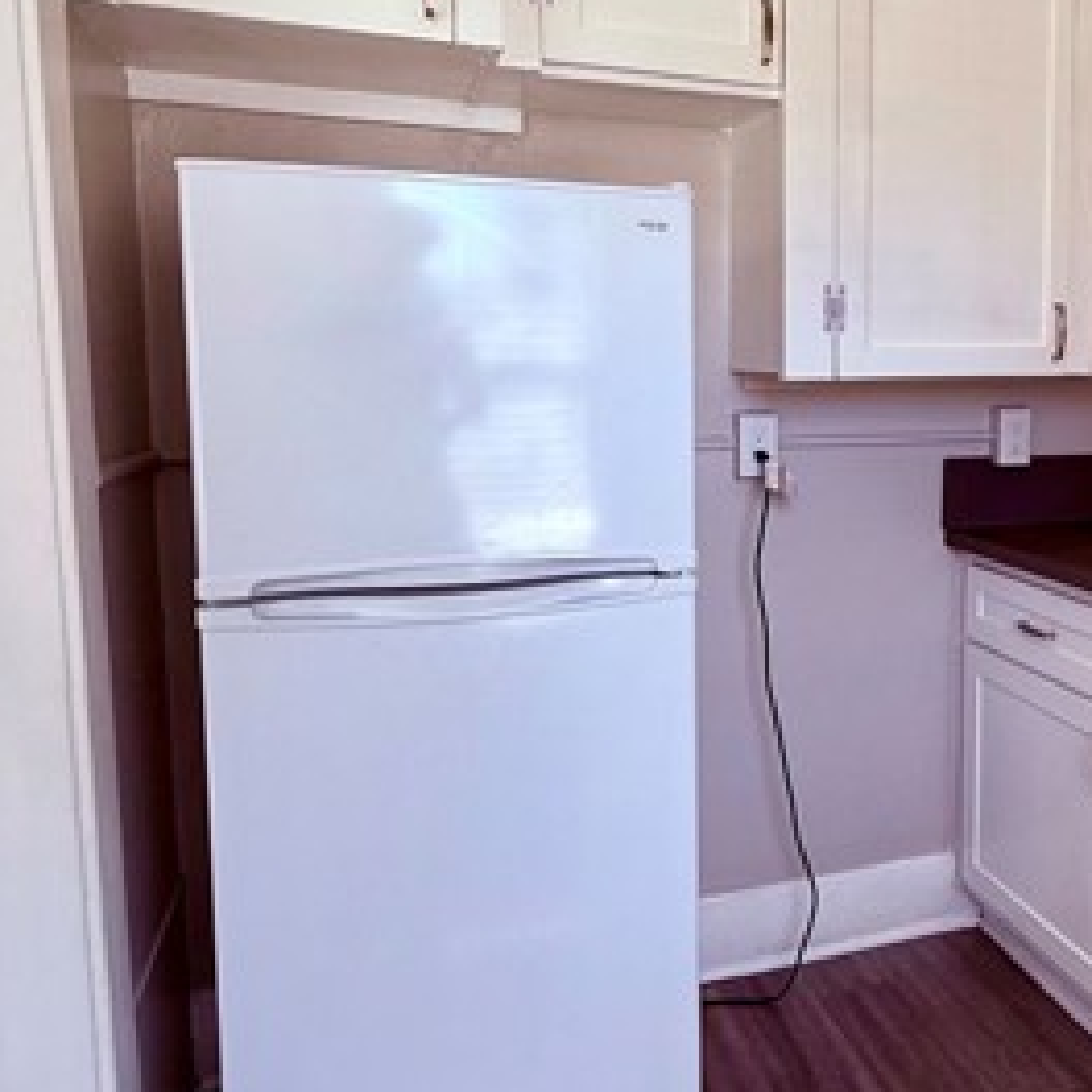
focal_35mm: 30
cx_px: 811
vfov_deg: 53.9
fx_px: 1071
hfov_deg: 51.9
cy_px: 476
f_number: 2.2
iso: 50
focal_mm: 2.22
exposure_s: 1/184
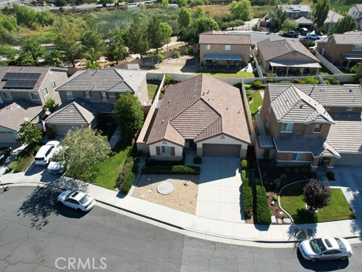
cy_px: 135
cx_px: 193
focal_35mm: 24
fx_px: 251
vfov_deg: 56.8
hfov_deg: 71.5
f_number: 2.8
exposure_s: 1/1500
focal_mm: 8.38
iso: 130
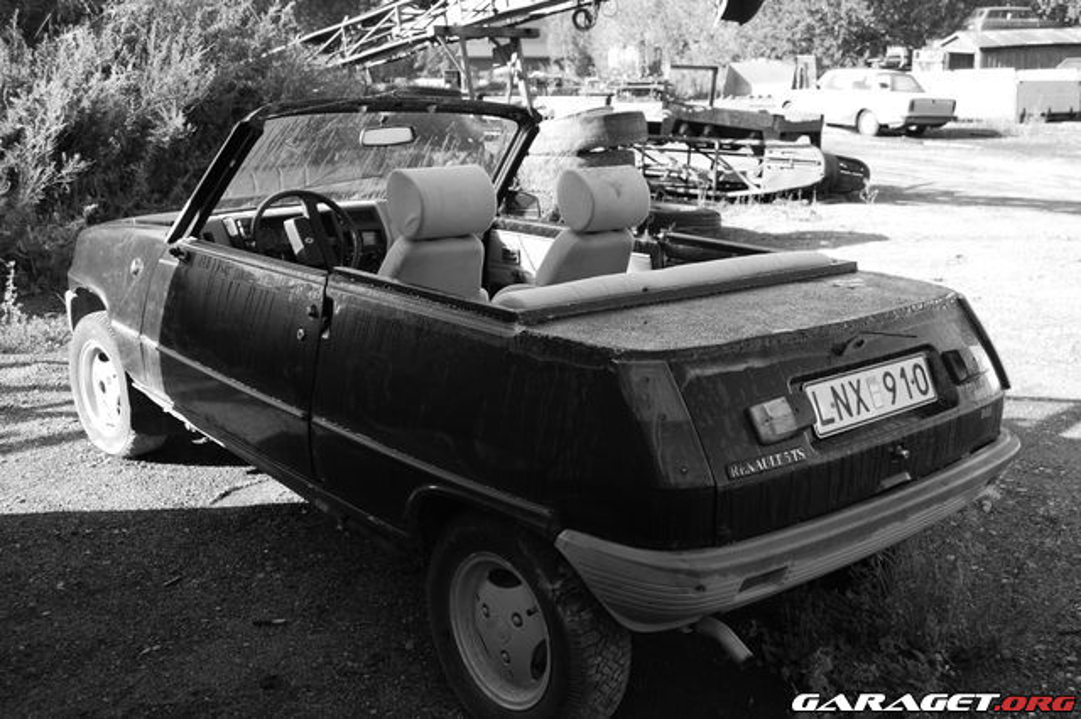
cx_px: 540
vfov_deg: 36.8
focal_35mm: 36
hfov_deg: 53.2
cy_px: 360
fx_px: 1080
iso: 400
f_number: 5.6
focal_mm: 24
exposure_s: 1/200
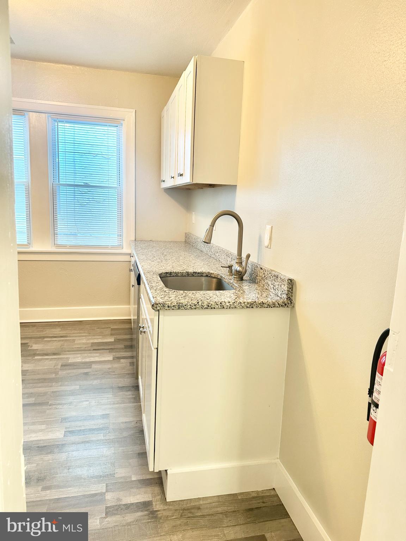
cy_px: 270
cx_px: 203
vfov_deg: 71.6
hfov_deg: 56.8
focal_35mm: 24
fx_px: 375
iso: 125
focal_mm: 6.86
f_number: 1.78
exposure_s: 1/60
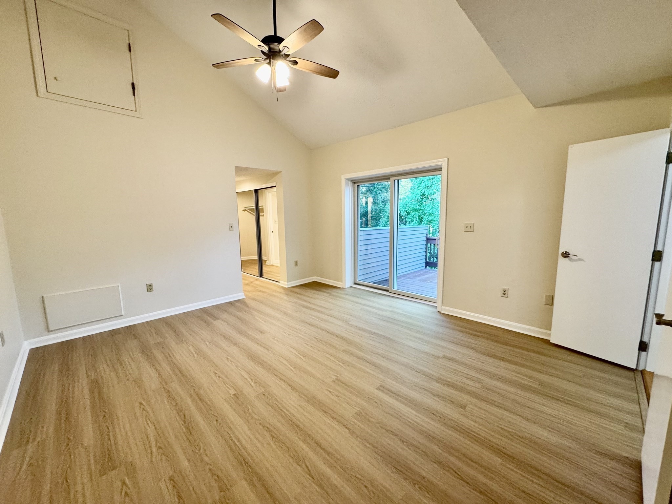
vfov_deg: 85.7
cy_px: 252
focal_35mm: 14
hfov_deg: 102.1
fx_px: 272
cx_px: 336
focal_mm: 2.22
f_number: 2.2
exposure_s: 1/60
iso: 200
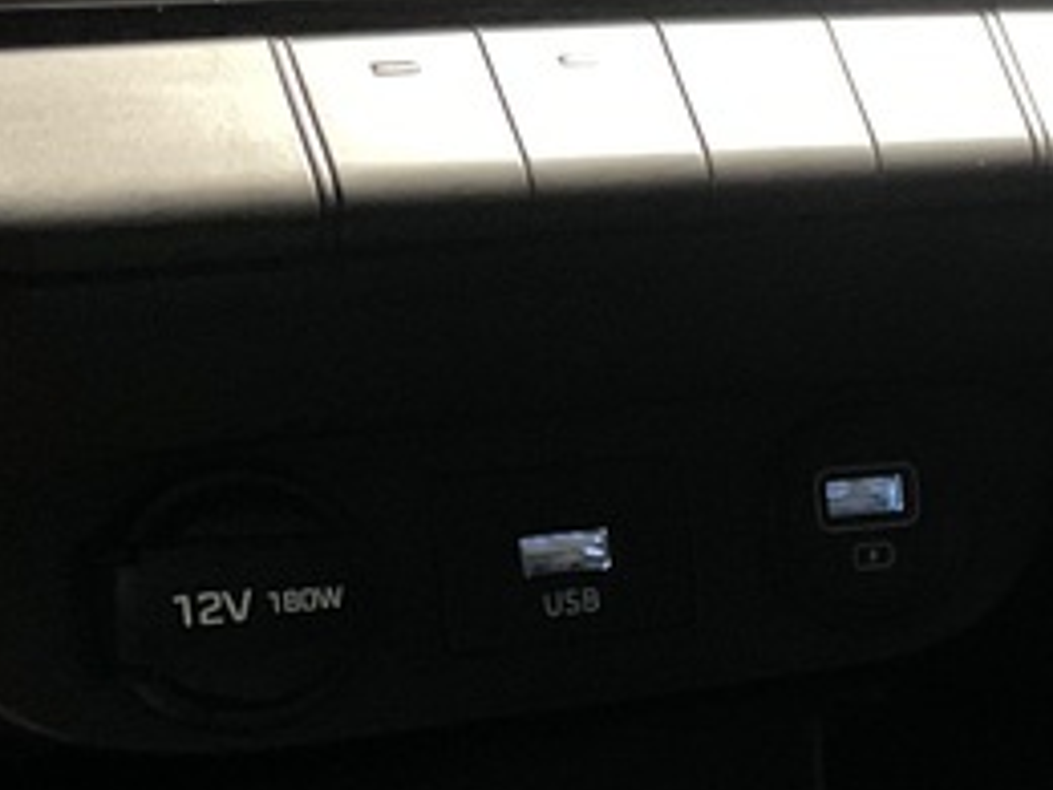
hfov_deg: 16.8
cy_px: 822
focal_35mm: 107
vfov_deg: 13.6
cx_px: 1539
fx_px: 3255
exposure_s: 1/20
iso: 500
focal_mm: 3
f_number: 1.8
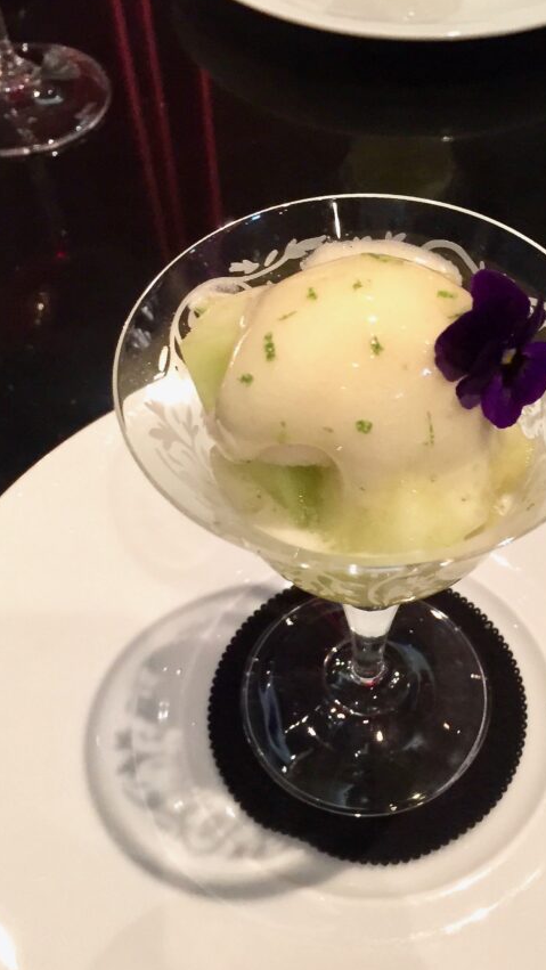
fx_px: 978
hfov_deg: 30.9
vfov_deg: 52.6
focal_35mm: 38
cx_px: 380
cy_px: 562
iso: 125
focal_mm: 4.15
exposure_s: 1/4
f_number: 2.2
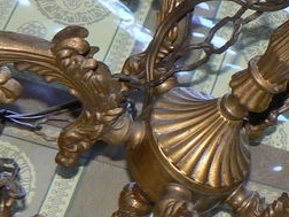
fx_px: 1194
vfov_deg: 10.4
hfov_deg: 13.7
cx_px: 227
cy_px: 87
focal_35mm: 143
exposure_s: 1/30
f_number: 2.8
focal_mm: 6
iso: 100
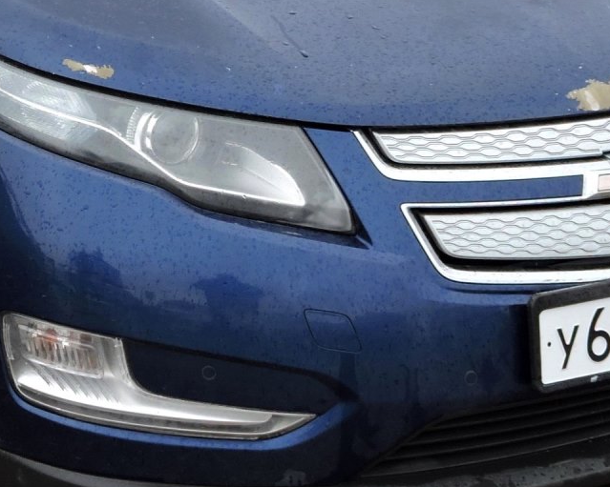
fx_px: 1931
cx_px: 142
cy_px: -53
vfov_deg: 14.1
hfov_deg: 17.8
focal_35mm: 107
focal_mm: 6.3
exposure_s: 1/100
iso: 100
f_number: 3.8
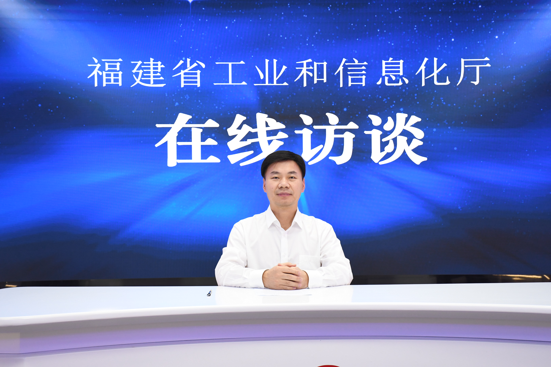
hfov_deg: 38.2
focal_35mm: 52
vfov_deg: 26.0
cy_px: 184
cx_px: 276
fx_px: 796
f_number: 6.3
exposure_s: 1/160
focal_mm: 35
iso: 1600
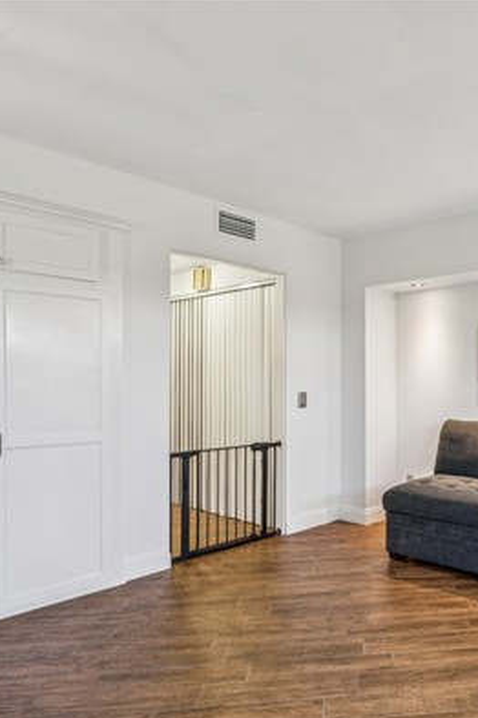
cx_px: 409
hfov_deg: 45.2
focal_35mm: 26
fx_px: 528
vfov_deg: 68.3
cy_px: 386
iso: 100
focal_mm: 16.3
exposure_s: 1/1.67
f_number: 13
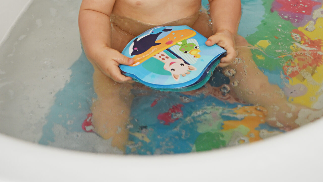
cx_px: 173
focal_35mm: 146
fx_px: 1251
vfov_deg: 8.1
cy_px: -107
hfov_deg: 14.7
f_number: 2.8
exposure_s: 1/400
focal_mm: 70
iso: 1600
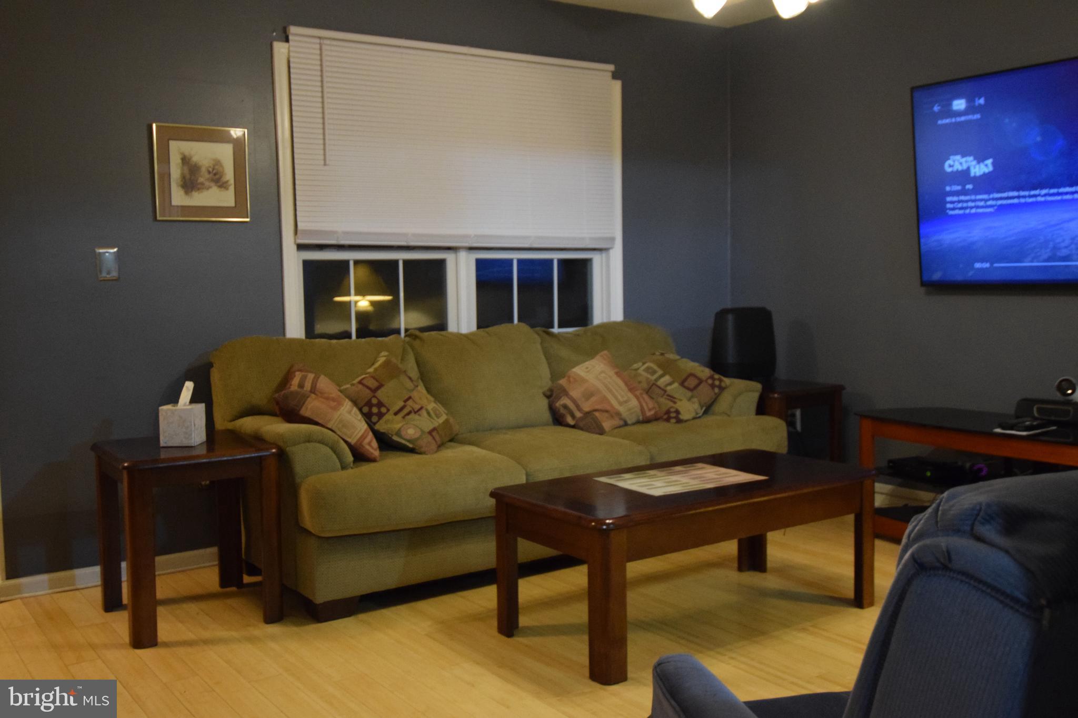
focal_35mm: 33
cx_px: 539
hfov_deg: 57.2
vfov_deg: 40.0
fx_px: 988
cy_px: 359
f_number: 4
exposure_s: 1/25
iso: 3200
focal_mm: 22
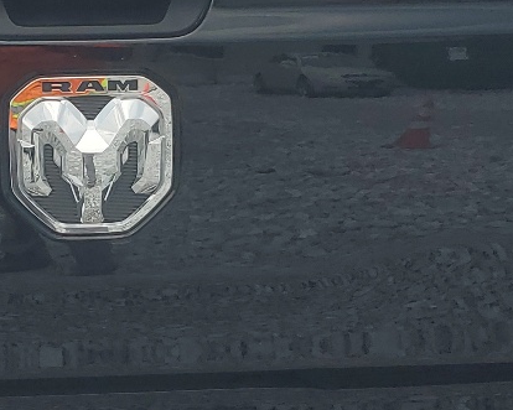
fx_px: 1488
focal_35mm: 98
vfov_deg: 15.7
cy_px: 183
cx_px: 94
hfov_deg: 19.3
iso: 50
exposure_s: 1/2000
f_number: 1.5
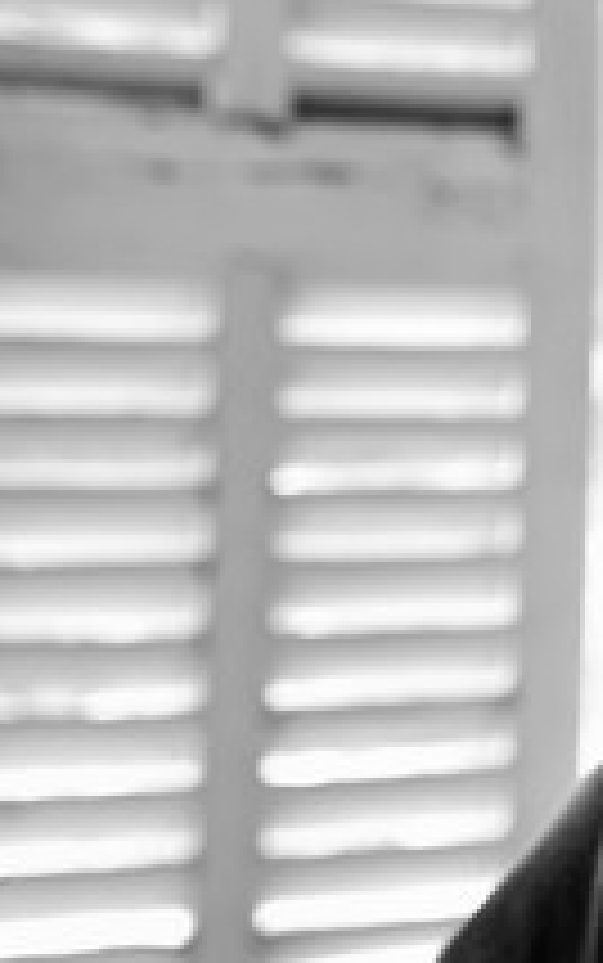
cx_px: 936
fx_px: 2363
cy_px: 369
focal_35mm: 90
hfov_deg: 13.6
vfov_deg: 23.0
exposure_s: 1/60
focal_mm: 45
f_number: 4.5
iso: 1600
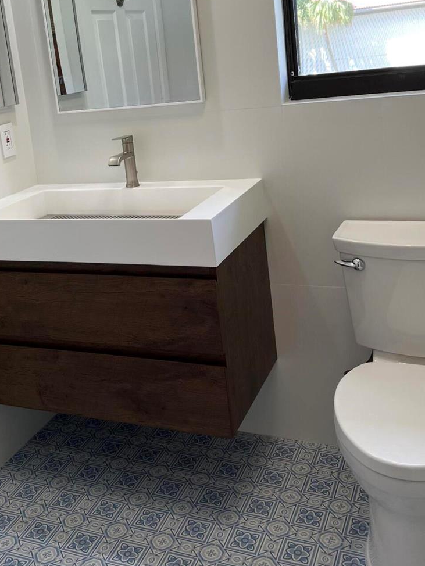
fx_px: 671
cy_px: 159
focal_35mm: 41
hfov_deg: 34.8
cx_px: 141
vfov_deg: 44.6
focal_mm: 5.7
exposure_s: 1/120
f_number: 1.5
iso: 32
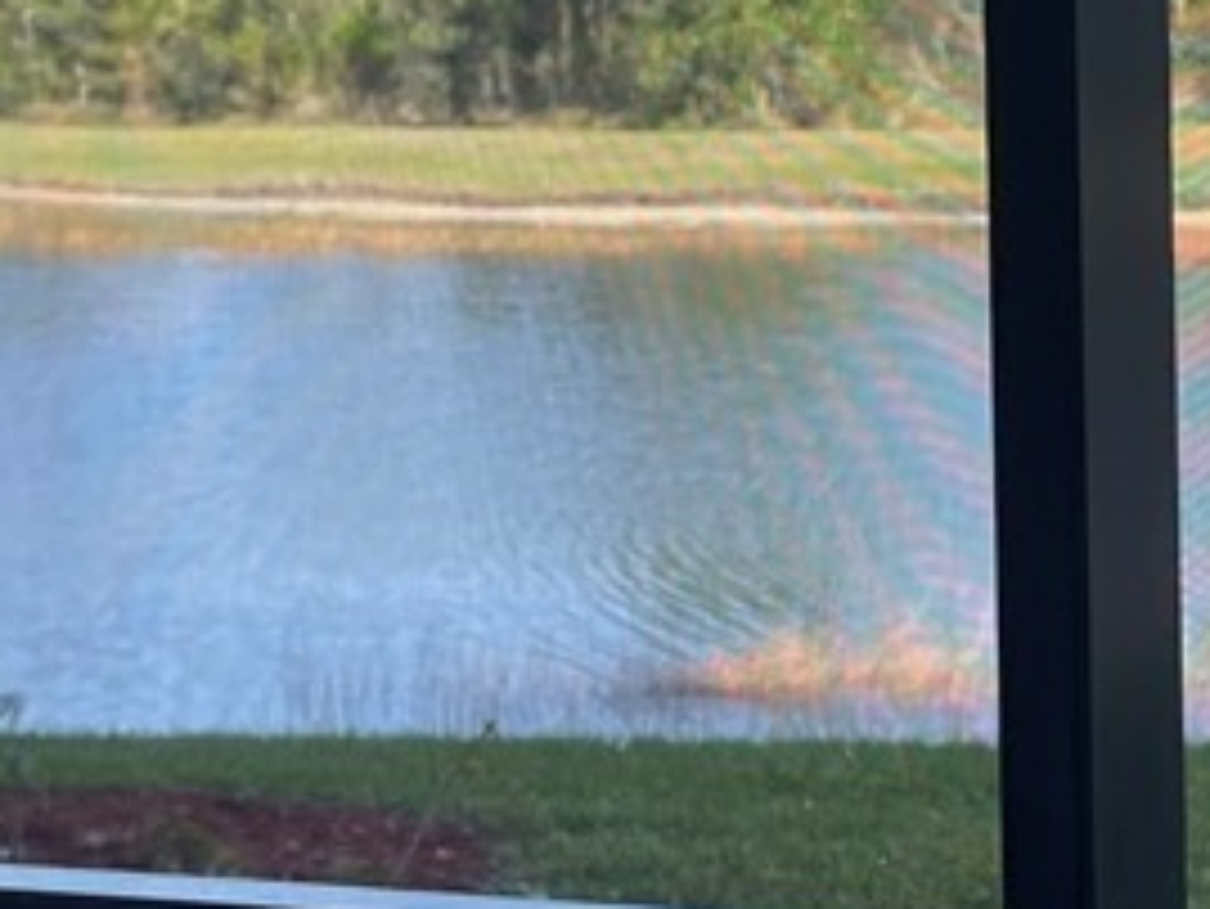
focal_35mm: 95
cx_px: 1561
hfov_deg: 19.1
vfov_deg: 15.3
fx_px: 3322
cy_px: 0
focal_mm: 5.1
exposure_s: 1/1078
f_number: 1.6
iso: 32
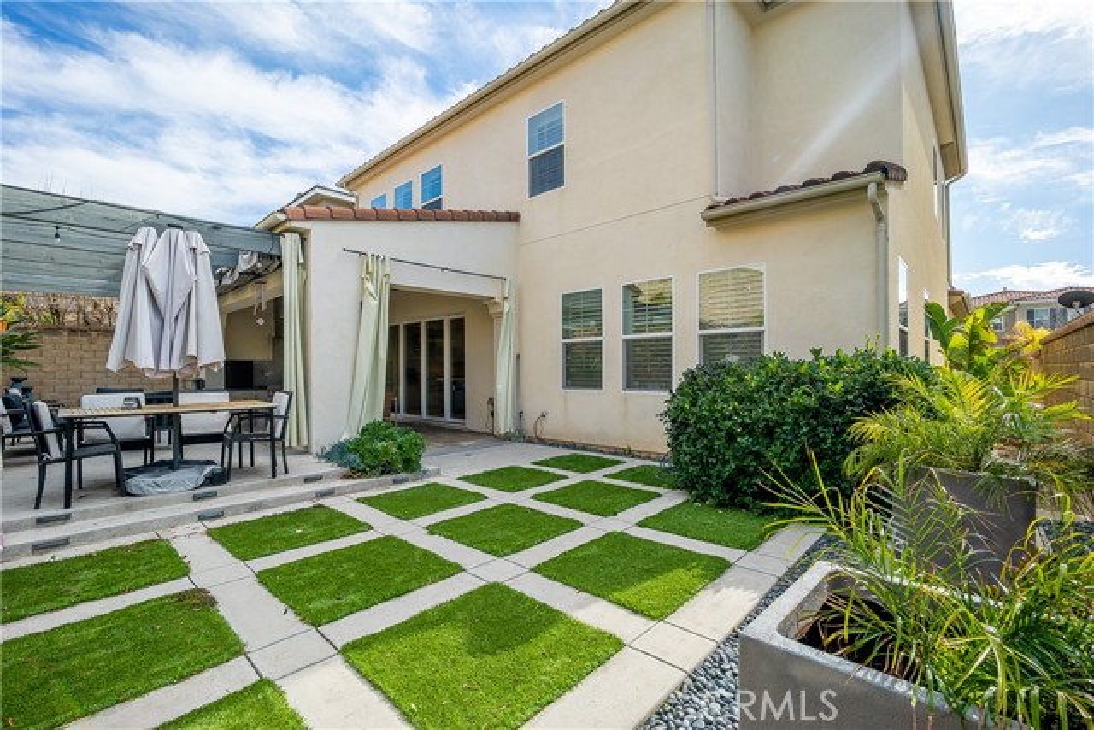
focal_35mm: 15
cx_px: 547
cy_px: 365
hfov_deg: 100.4
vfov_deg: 77.4
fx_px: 456
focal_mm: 15
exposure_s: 1/400
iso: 200
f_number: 8
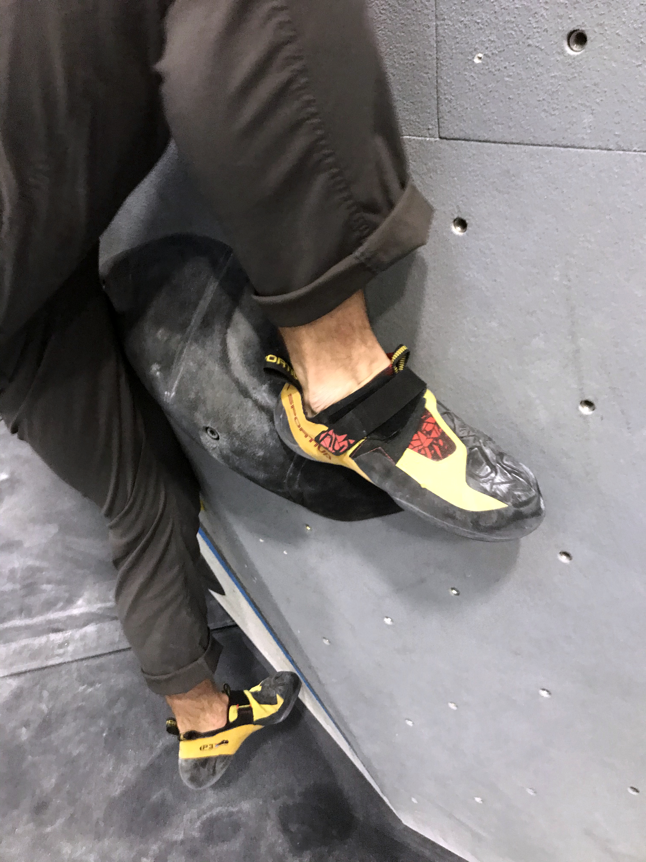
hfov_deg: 49.7
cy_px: 431
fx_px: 697
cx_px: 323
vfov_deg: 63.4
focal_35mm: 28
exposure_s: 1/10
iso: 100
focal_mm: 4
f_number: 1.8
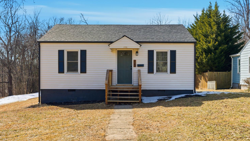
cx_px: 125
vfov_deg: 32.4
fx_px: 242
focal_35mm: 37
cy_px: 71
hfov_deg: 54.6
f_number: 7.1
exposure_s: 1/6400
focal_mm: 34.5
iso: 1600
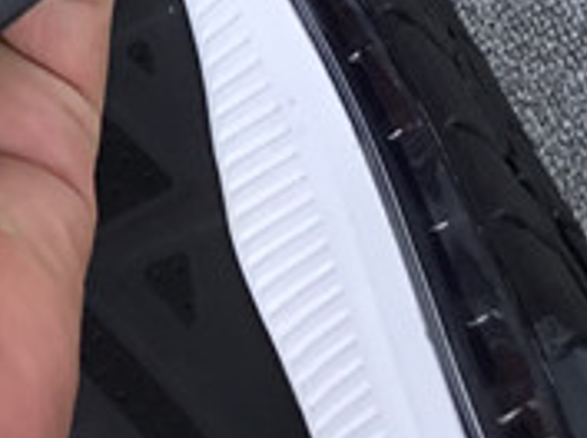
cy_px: -536
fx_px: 2674
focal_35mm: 158
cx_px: -338
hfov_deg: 11.9
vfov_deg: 8.7
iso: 25
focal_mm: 3.3
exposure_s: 1/110
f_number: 2.4
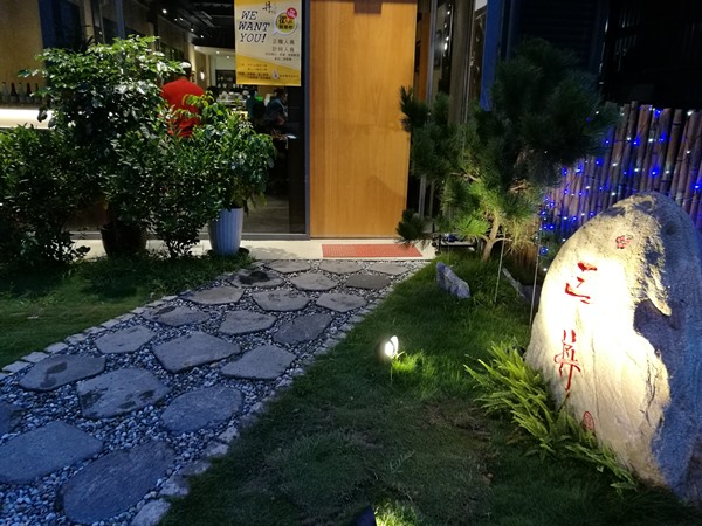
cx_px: 351
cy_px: 263
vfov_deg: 51.4
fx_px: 548
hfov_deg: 65.3
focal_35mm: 27
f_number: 2.2
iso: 320
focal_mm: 4.5
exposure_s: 1/30
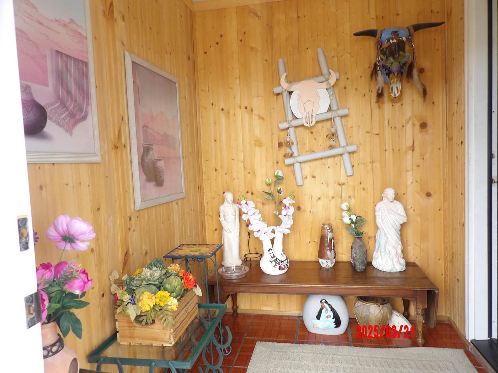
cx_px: 249
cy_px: 186
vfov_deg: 56.8
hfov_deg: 71.6
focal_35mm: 24
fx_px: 345
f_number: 3.2
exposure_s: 1/33
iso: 100
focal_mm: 4.3
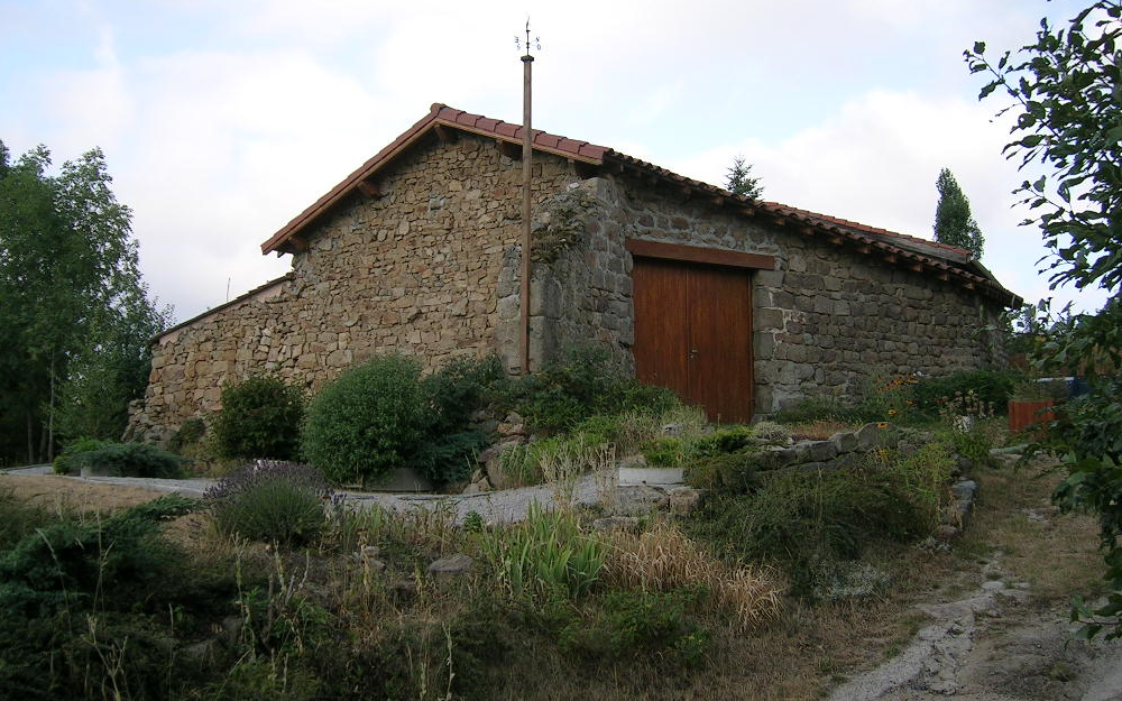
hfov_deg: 51.5
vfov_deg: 33.6
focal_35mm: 38
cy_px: 316
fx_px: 1162
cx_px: 567
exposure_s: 1/339
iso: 50
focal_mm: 5.4
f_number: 2.8
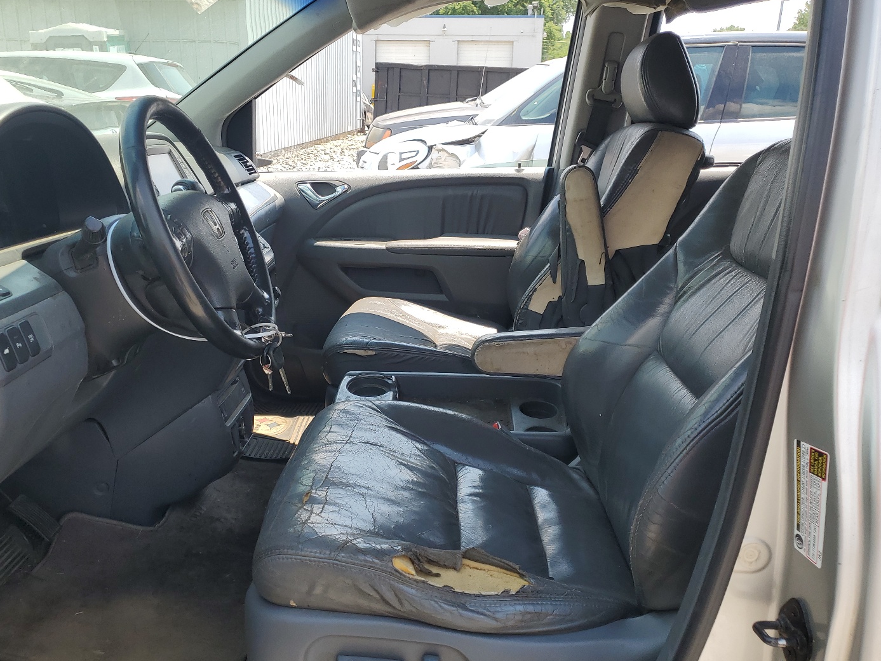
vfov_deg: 46.7
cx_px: 391
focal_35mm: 30
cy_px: 367
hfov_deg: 59.8
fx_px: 763
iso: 50
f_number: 1.5
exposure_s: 1/1000
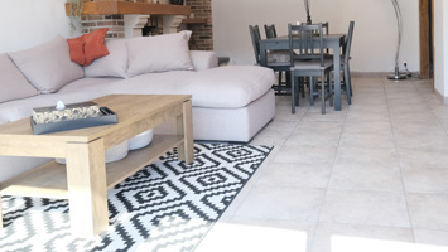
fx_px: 404
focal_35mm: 34
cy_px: 58
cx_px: 268
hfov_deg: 57.6
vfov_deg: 33.9
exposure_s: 1/60
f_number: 4.5
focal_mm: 10.5
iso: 320
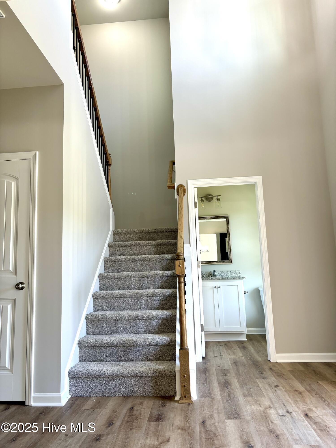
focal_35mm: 26
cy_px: 224
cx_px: 168
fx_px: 336
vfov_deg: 67.3
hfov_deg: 53.1
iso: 100
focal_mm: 5.96
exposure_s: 1/120
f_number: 1.6
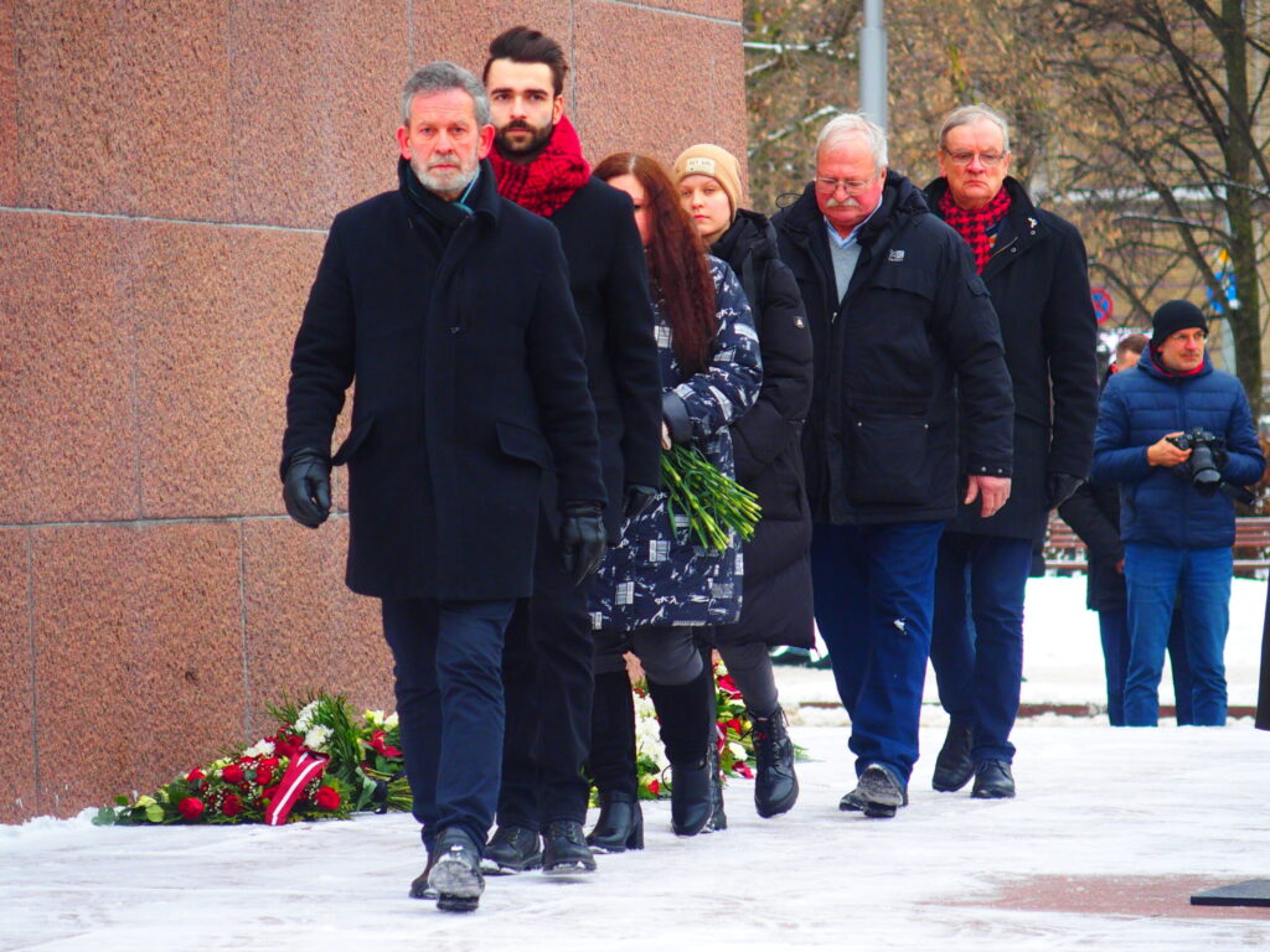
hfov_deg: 9.0
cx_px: 635
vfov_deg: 6.8
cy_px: 476
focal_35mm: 220
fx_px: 8071
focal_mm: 46.7
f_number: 2.8
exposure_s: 1/200
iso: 320
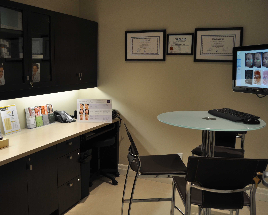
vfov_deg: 39.2
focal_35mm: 38
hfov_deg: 47.6
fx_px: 301
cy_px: 109
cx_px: 104
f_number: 4
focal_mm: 22
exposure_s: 1/60
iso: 400
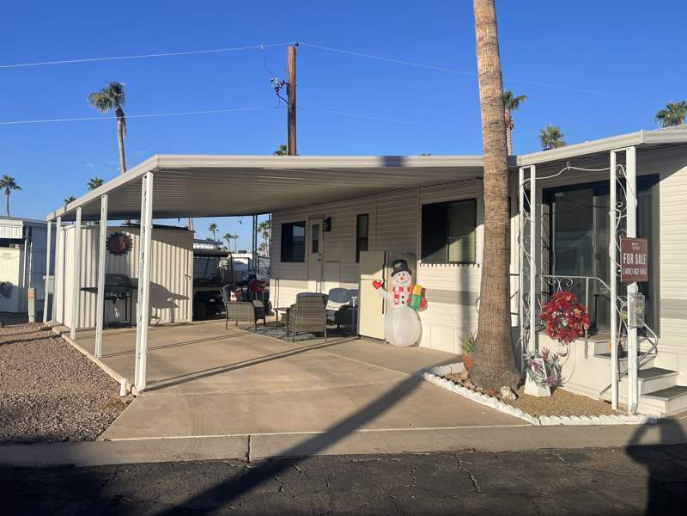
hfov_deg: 69.4
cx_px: 344
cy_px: 258
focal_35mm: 25
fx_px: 496
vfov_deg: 54.9
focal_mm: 5.1
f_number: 1.6
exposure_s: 1/3788
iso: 32
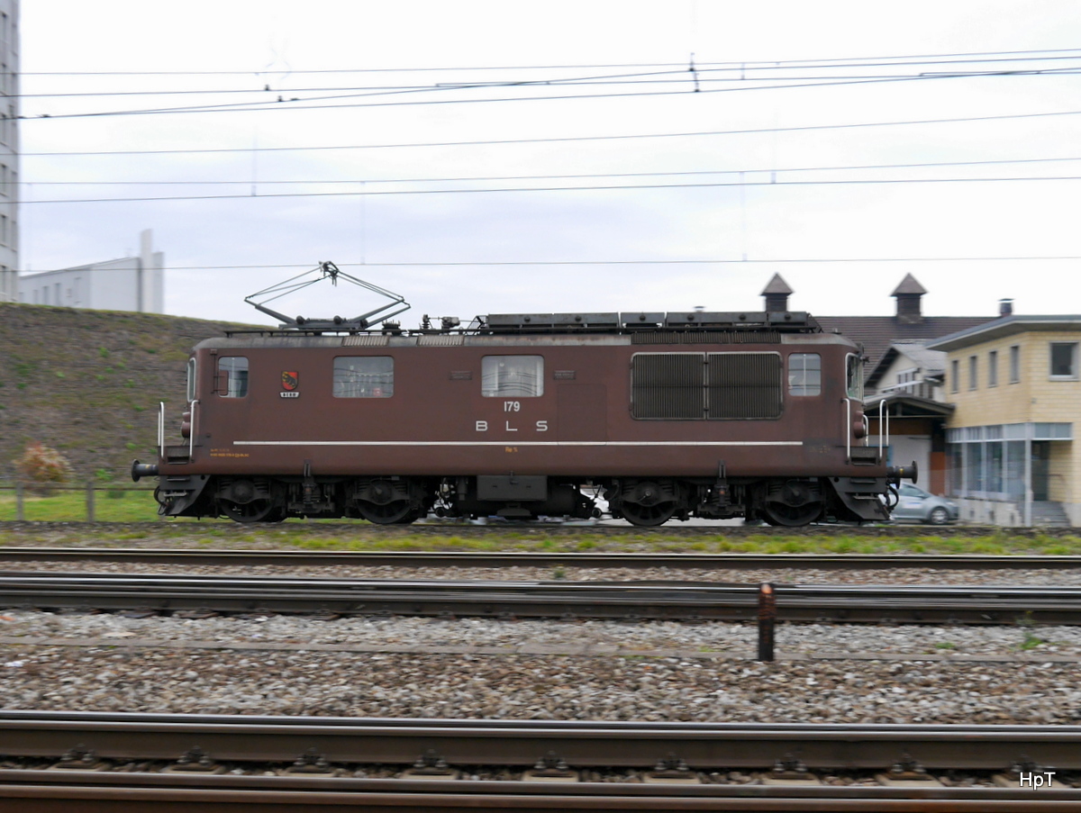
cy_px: 406
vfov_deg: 49.8
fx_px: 875
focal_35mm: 28
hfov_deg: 63.4
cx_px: 540
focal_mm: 14
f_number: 4.5
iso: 160
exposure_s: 1/160
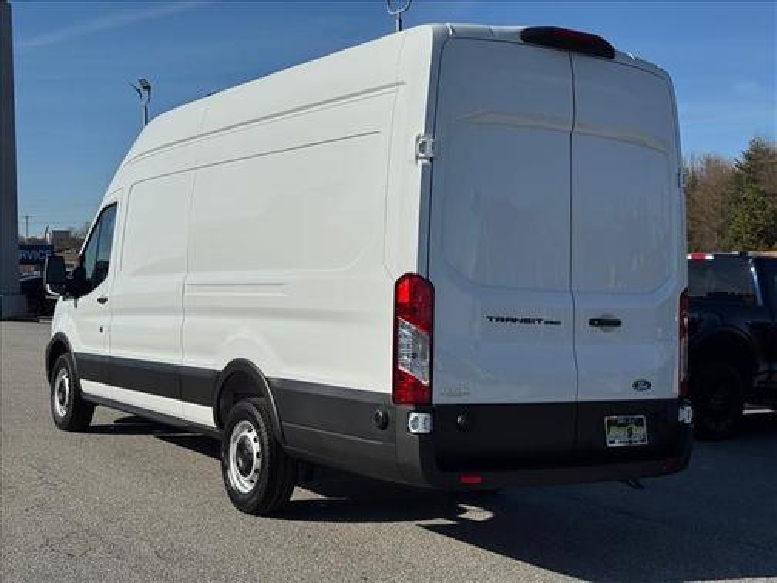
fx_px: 1077
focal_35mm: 48
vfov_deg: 30.3
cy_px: 292
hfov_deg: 39.7
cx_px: 388
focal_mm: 6.76
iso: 64
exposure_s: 1/15385
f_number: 1.78
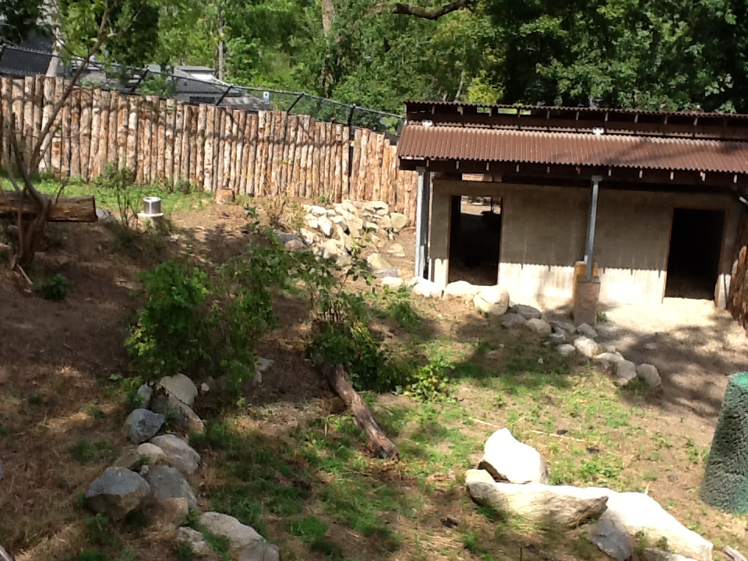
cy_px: 280
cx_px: 374
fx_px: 691
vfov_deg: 44.2
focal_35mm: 32
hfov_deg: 56.8
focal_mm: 2.03
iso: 80
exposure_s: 1/810
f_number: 2.4
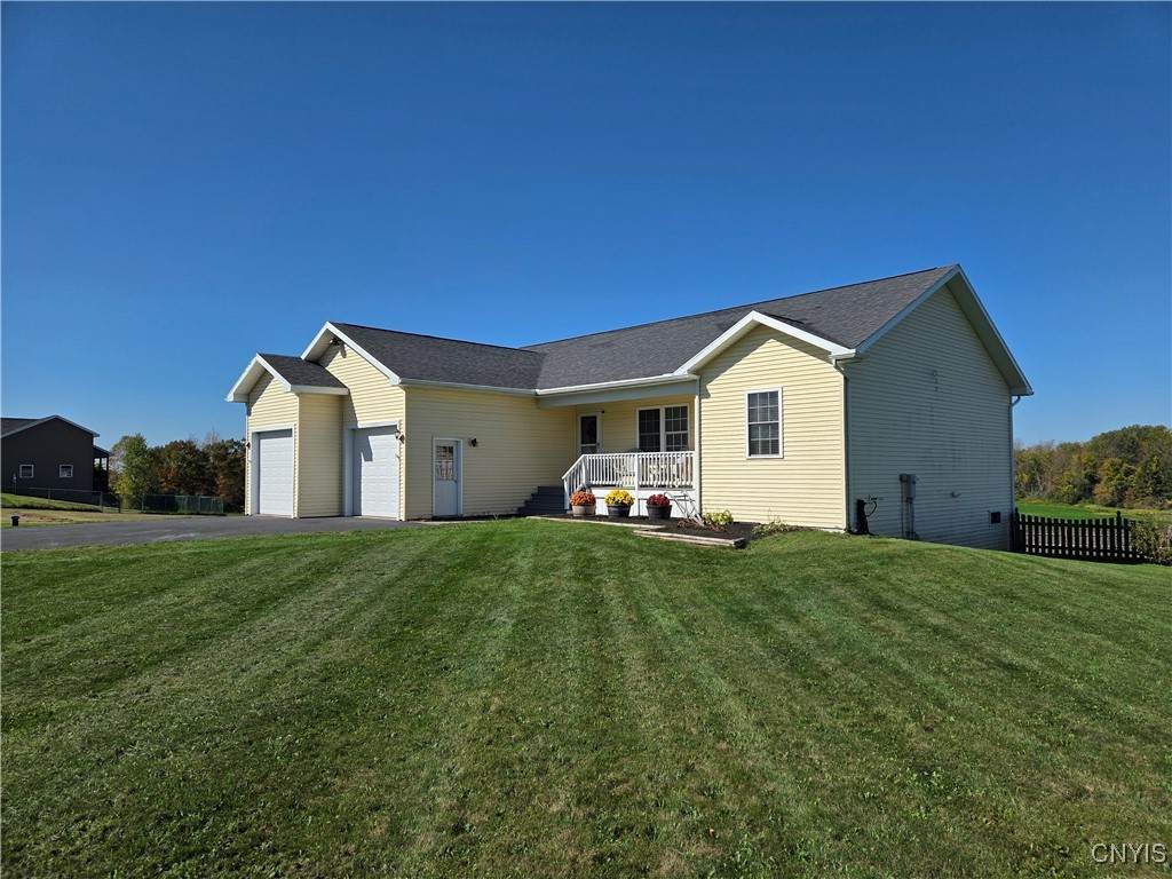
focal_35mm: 23
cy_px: 440
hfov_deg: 73.9
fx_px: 779
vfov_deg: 58.9
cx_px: 586
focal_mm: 5.4
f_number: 1.8
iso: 80
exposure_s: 1/7599
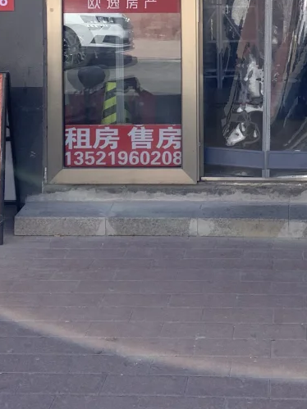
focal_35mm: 75
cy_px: -9
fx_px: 887
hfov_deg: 19.4
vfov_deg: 24.7
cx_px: 242
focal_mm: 4.25
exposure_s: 1/737
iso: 25
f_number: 1.8
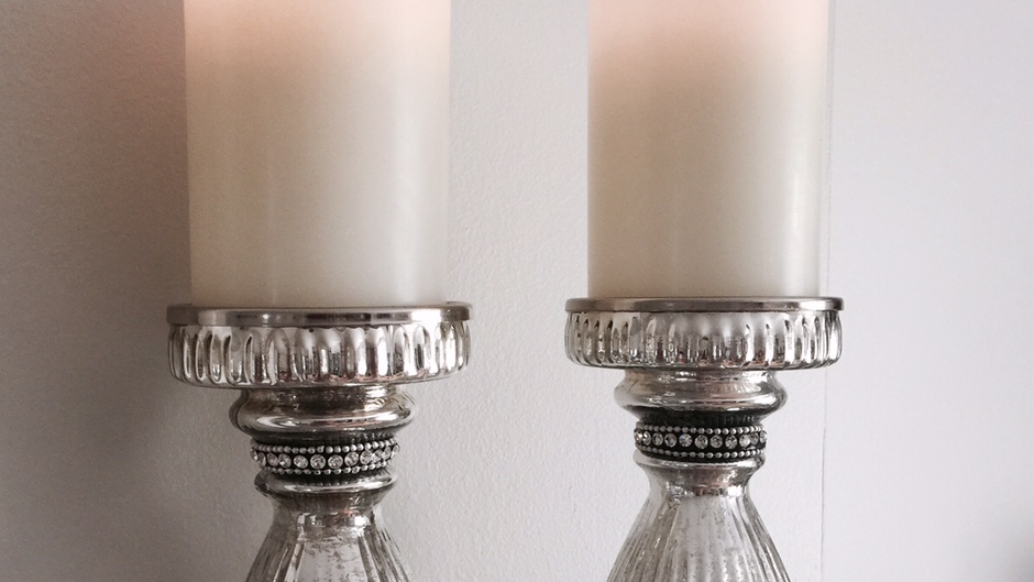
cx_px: 515
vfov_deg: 27.4
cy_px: 419
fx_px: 1179
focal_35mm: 43
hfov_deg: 47.4
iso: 50
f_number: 2.2
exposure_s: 1/15
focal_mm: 4.15
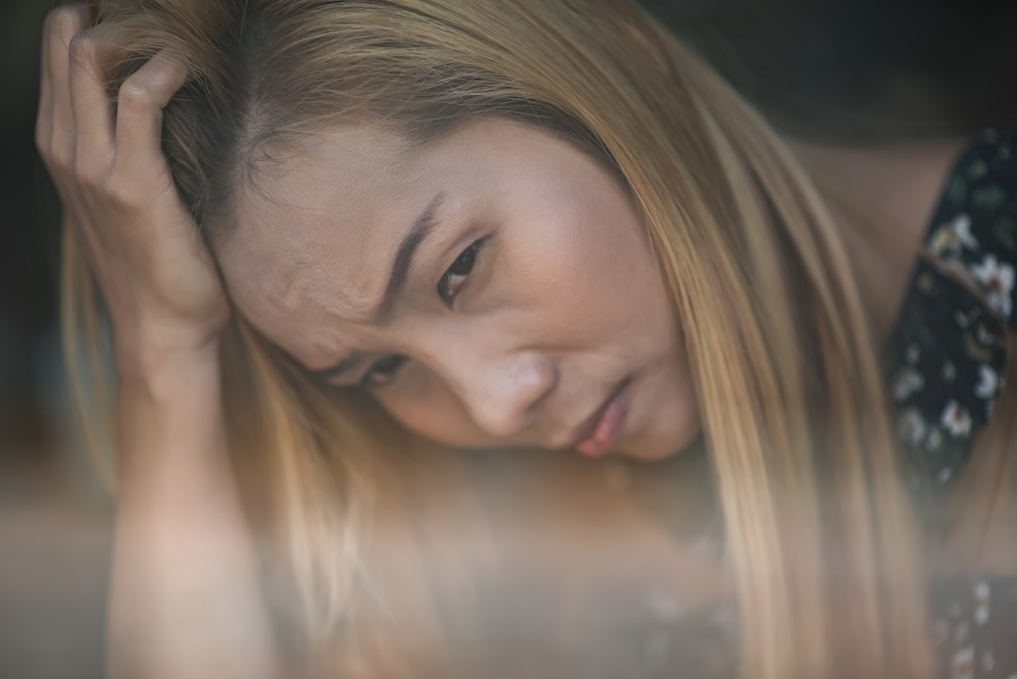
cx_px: 508
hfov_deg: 23.9
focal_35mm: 85
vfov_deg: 16.1
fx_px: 2402
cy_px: 340
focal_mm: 85
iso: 100
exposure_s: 1/250
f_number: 1.8
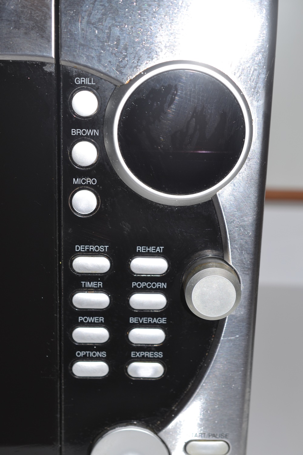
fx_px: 757
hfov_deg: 22.6
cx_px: 152
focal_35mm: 60
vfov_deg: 33.4
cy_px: 228
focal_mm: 40
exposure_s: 1/60
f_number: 8
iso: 100
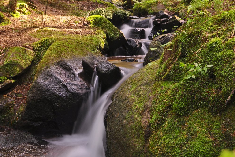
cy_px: 78
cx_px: 117
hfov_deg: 37.2
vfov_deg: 25.3
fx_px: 349
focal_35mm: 54
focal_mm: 35
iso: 200
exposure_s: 2.5
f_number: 11
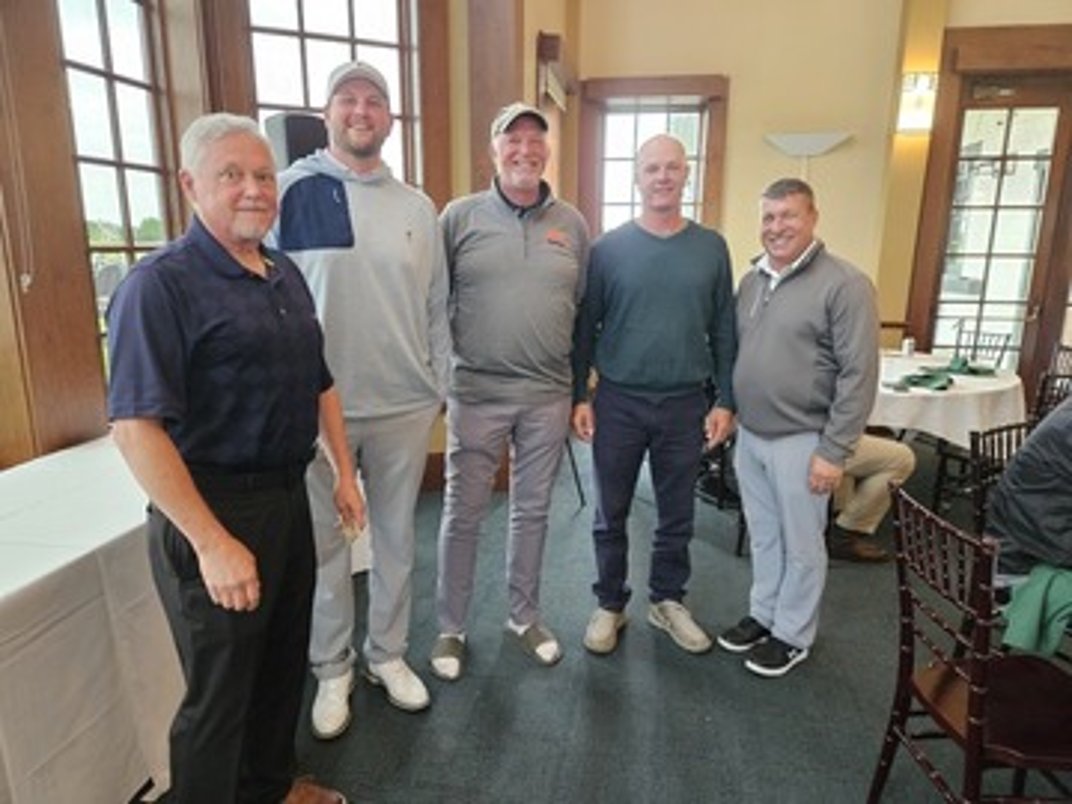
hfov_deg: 73.9
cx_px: 536
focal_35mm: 23
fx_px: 712
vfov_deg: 58.9
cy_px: 402
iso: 640
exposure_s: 1/120
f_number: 1.8
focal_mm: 5.4
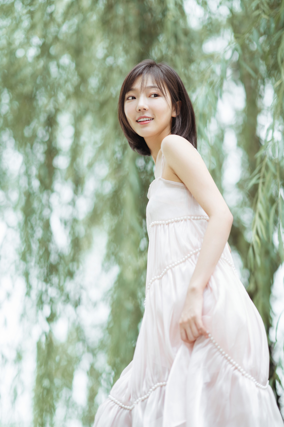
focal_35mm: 85
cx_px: 142
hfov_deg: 16.1
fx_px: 1006
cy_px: 214
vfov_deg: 23.9
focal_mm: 85
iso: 100
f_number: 1.4
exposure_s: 1/250
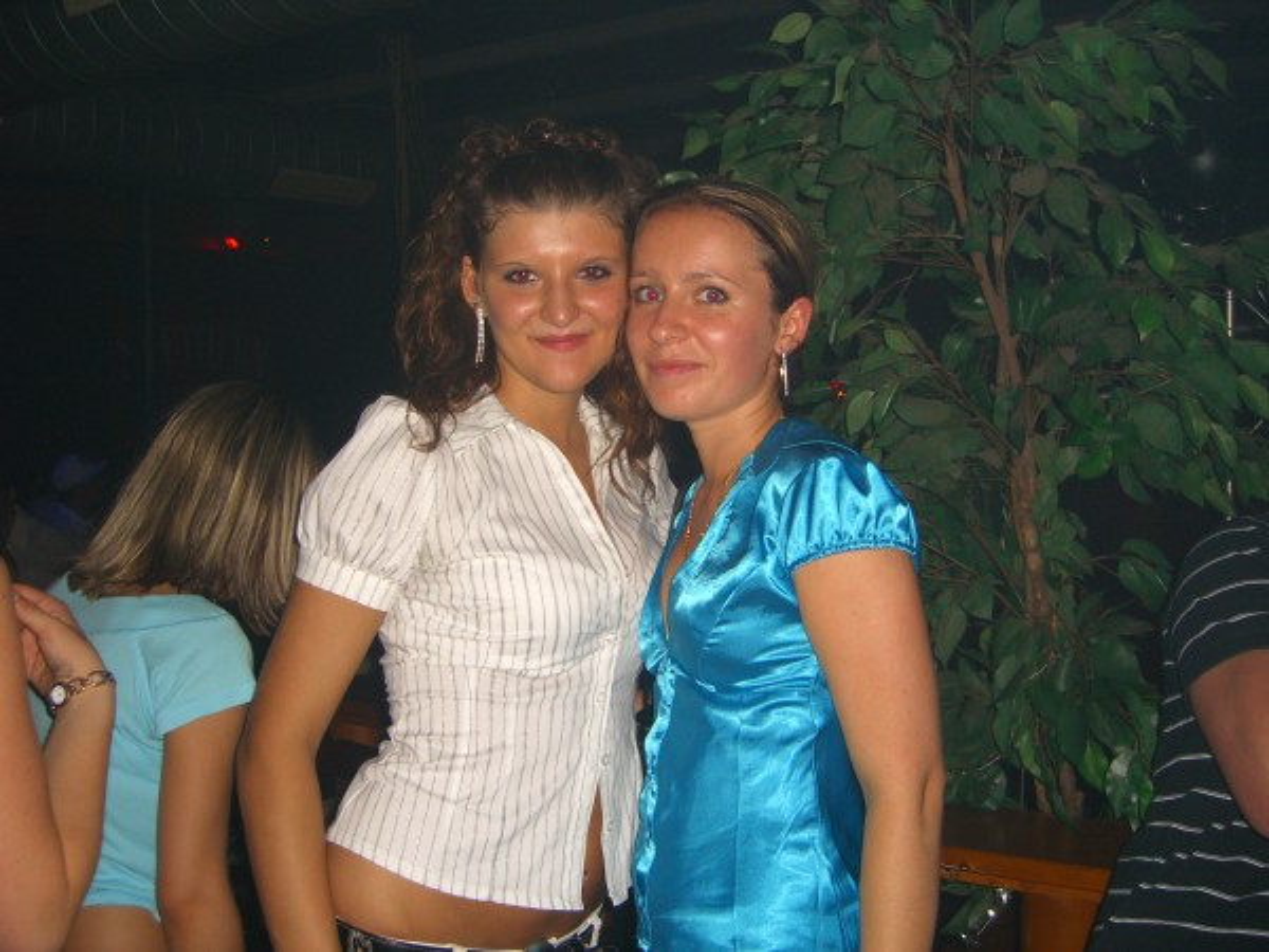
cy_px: 476
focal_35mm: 38
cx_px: 634
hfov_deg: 49.0
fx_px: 1393
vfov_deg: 37.7
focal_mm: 7.9
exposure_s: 1/60
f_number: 2.8
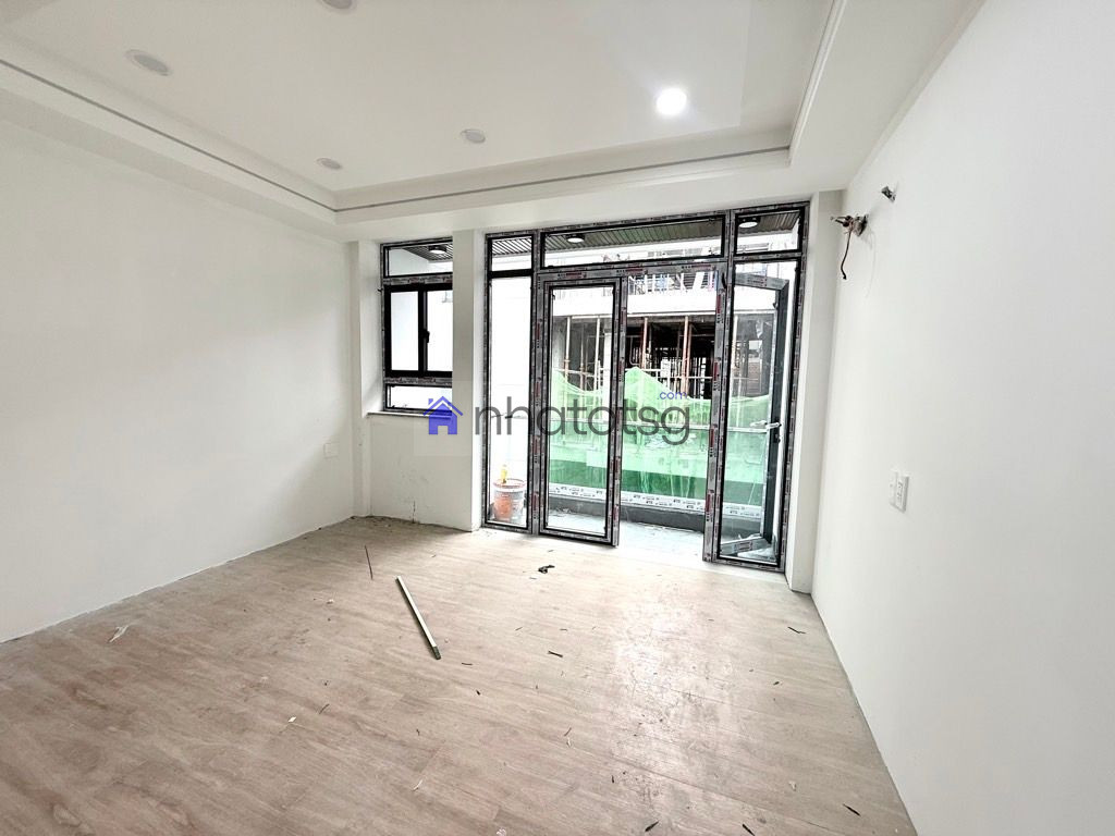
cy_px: 418
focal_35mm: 14
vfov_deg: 85.7
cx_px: 558
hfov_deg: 102.1
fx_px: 451
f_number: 2.2
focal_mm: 2.22
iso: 64
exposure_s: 1/99
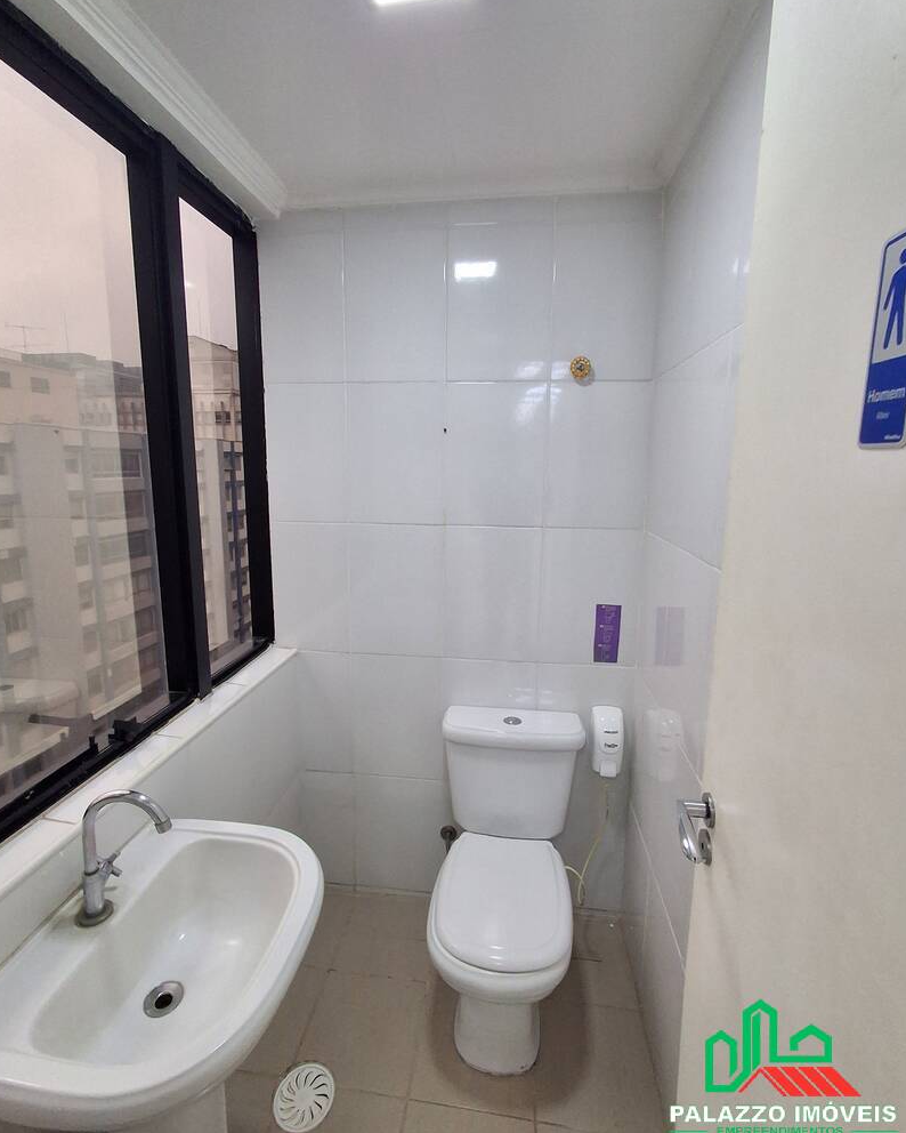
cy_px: 546
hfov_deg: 77.0
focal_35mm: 17
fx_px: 570
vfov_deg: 89.6
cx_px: 448
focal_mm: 1.64
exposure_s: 1/40
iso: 125
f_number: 2.2
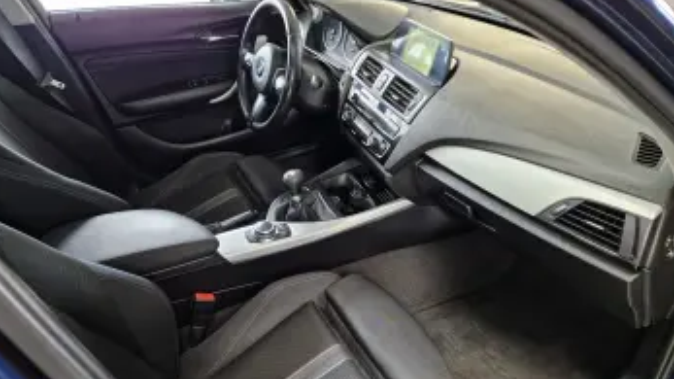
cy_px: 233
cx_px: 338
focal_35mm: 26
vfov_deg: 44.1
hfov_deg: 71.9
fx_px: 465
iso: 400
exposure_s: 1/100
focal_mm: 5.4
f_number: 1.8
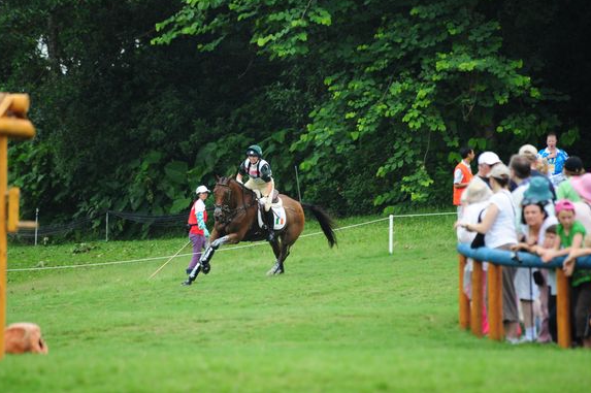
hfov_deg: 4.6
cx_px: 271
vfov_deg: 3.1
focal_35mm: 447
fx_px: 7332
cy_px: 179
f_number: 5.6
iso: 640
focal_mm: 400
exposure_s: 1/500
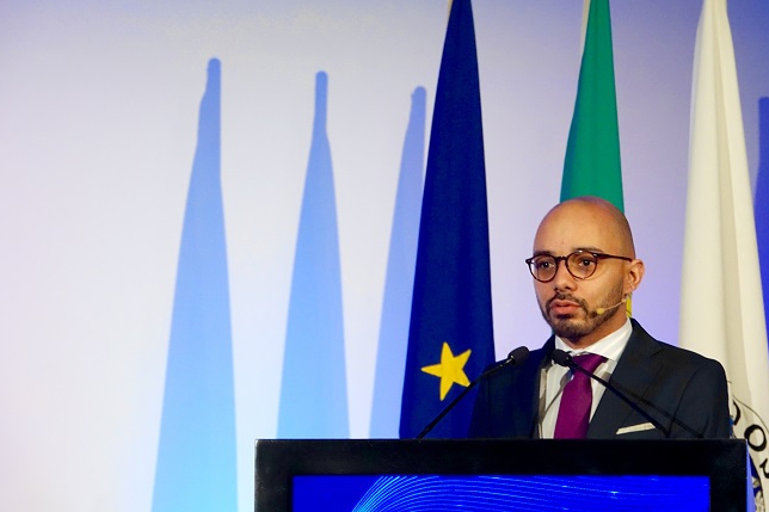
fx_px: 3459
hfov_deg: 12.7
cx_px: 437
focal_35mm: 162
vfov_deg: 8.5
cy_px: 238
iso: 800
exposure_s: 1/80
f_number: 4
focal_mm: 51.14
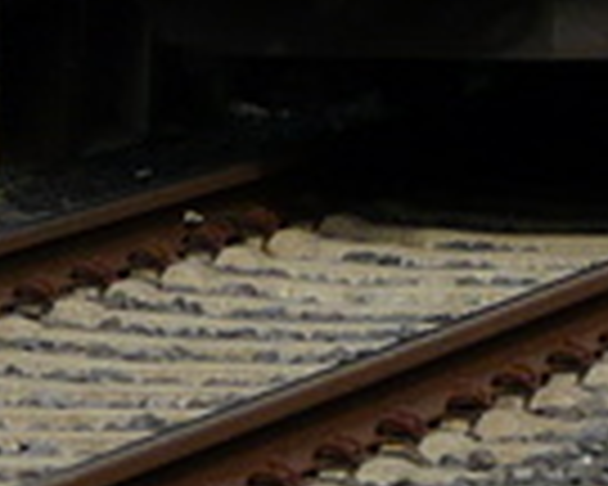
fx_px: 15169
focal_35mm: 843
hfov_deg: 2.3
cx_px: 1040
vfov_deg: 1.8
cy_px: -873
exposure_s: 1/250
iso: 100
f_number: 5
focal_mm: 19.2
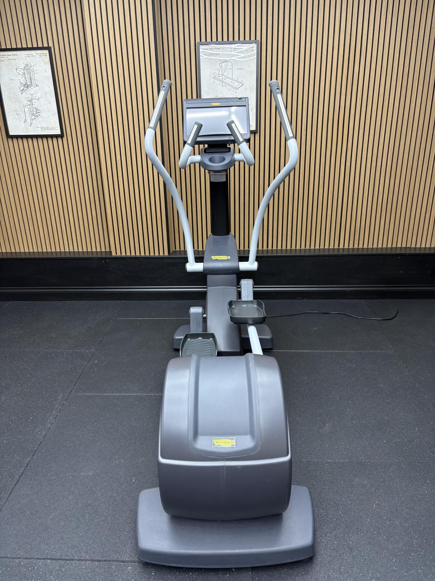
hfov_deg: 53.1
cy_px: 290
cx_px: 218
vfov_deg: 67.3
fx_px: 436
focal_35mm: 26
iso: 80
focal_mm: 5.96
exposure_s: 1/50
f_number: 1.6
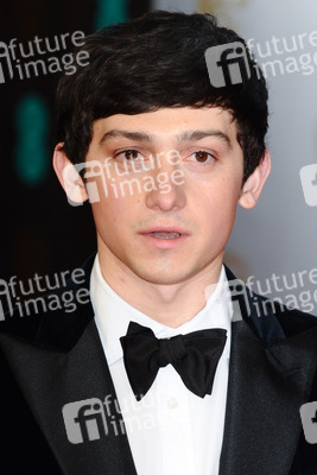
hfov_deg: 5.9
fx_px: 3068
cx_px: 158
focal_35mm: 232
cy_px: 238
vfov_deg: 8.9
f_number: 4.5
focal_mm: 155
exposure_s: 1/250
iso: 320
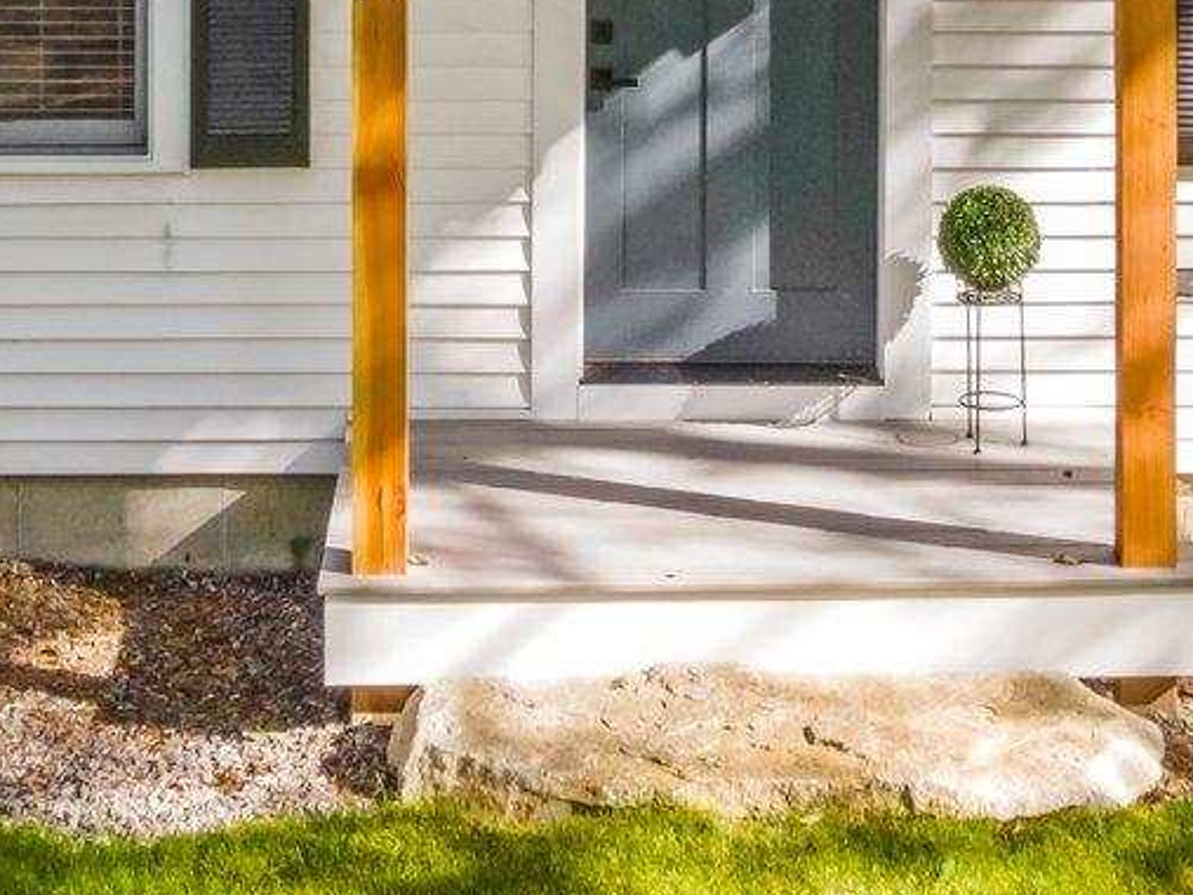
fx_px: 3342
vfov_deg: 14.2
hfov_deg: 20.2
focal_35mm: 97
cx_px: 633
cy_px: -469
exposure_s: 1/125
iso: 100
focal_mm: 4.5
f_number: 2.8
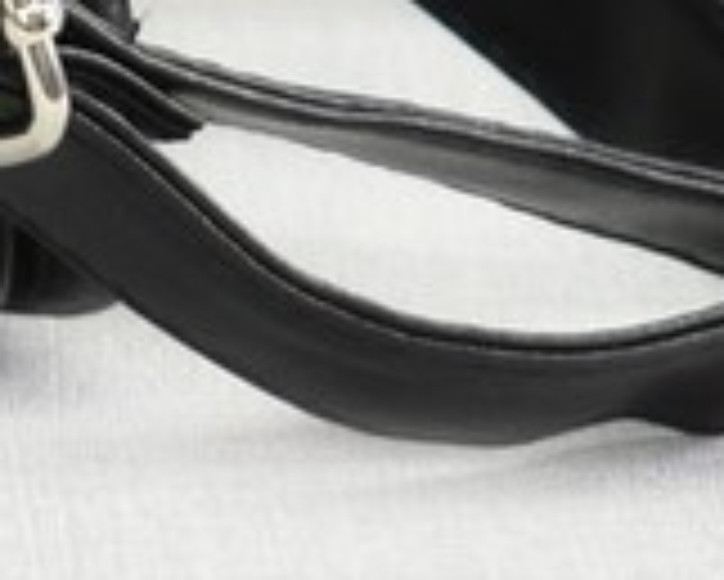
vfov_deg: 3.0
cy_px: -854
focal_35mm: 514
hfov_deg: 3.7
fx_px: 11020
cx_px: -360
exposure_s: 1/5
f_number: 5.3
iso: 100
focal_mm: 46
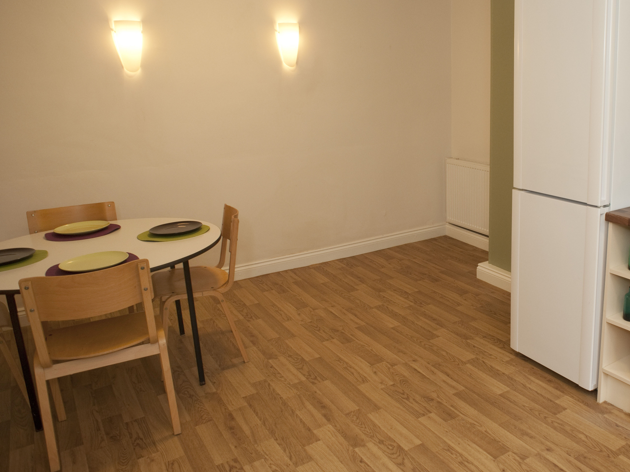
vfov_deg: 45.4
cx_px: 460
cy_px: 209
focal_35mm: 31
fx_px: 564
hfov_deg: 56.0
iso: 400
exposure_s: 1/40
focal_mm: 20
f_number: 4.5
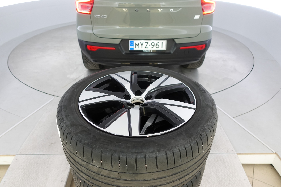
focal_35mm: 24
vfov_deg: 53.1
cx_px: 140
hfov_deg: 73.7
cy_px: 94
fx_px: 187
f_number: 1.8
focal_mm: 9.4
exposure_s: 1/30
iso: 250
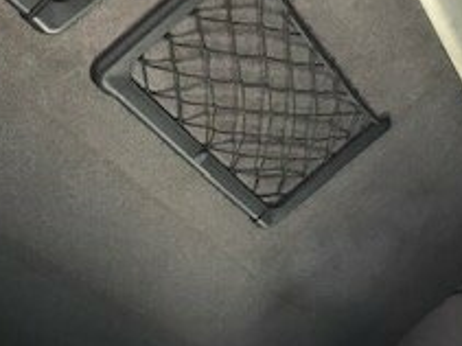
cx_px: 280
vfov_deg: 17.3
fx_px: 1134
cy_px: 175
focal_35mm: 85
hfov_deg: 23.0
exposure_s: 1/30
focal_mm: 3.99
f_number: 1.8
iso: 32
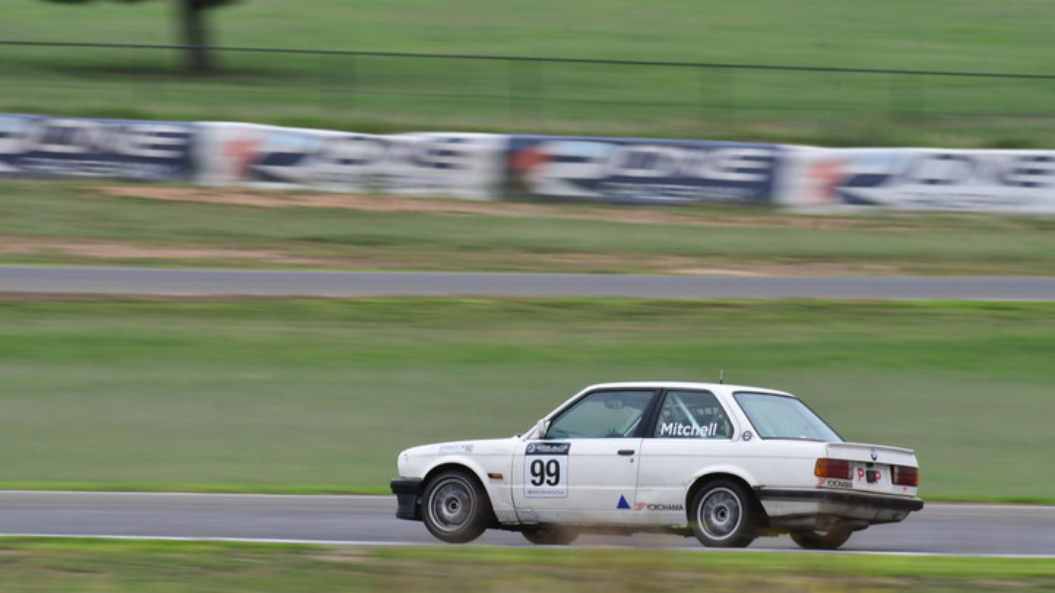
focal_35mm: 871
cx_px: 513
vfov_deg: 1.4
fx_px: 24364
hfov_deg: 2.5
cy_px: 247
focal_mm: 500
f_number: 13
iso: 200
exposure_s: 1/100
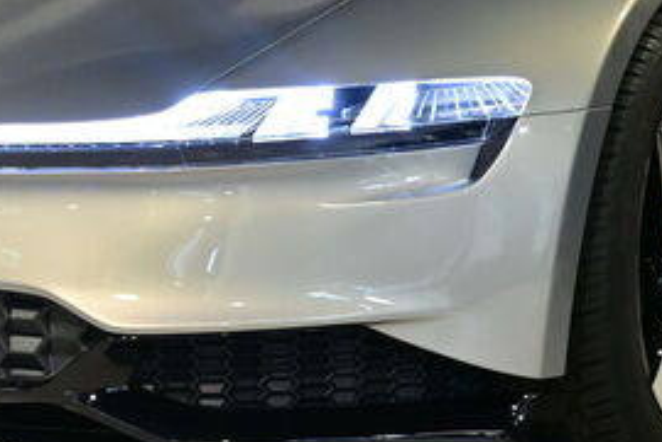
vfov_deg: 15.2
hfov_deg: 22.7
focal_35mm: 90
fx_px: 1651
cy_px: 128
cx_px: 370
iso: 800
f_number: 5.6
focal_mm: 19.5
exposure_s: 1/80
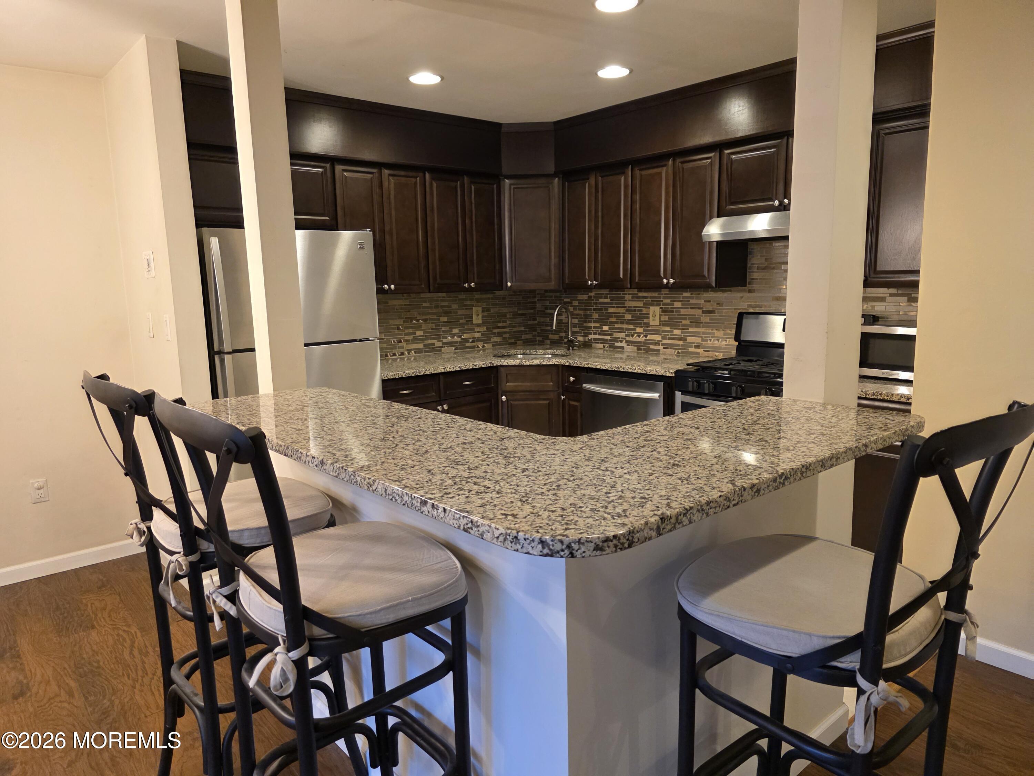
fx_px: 687
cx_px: 517
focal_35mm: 23
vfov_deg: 58.9
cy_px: 388
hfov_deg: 73.9
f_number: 1.7
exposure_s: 1/120
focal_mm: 6.3
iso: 640
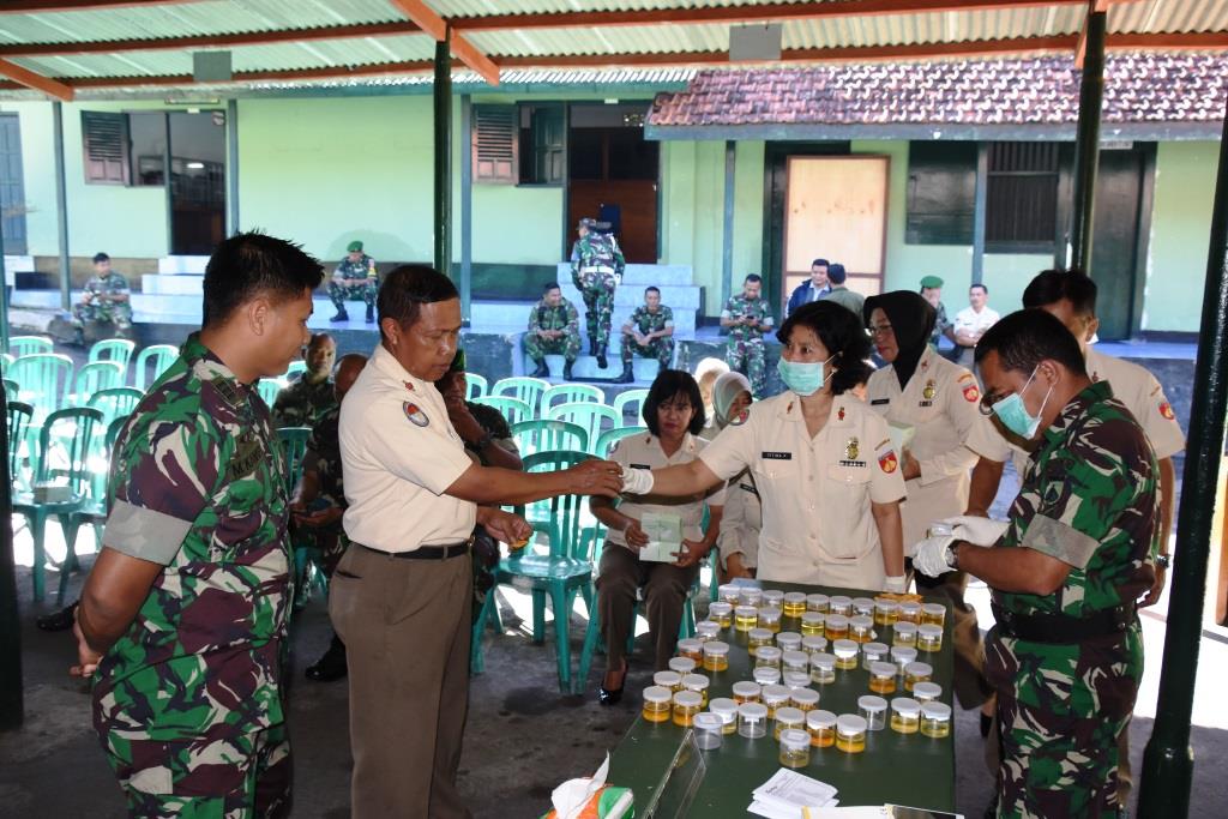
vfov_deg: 41.7
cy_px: 410
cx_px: 614
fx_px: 1075
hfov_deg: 59.5
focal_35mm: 32
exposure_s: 1/200
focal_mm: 21
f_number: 4.5
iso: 640
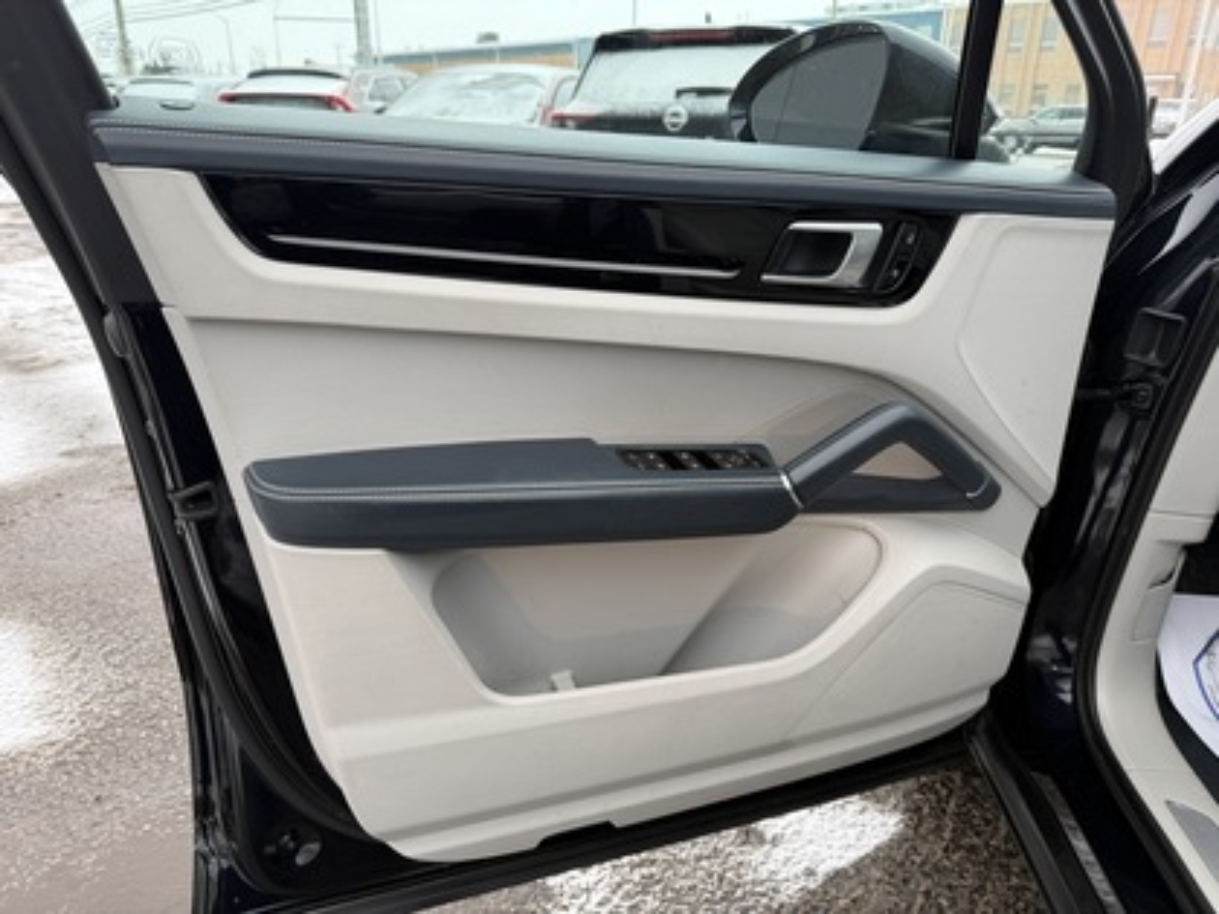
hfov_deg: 71.6
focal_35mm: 24
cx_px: 610
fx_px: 845
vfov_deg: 56.8
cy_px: 457
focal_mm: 6.76
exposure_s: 1/367
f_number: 1.78
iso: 80
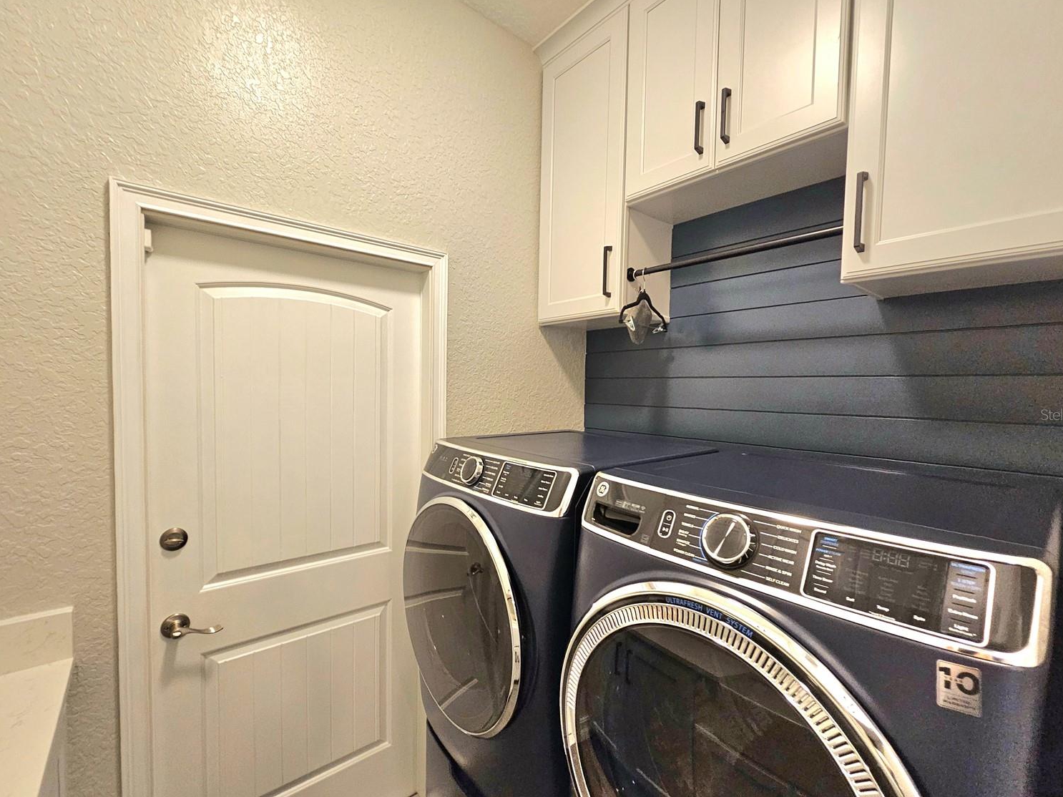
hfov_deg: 102.1
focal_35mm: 14
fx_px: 430
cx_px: 536
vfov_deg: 85.6
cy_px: 414
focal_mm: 2.2
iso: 320
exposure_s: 1/60.2
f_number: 2.2
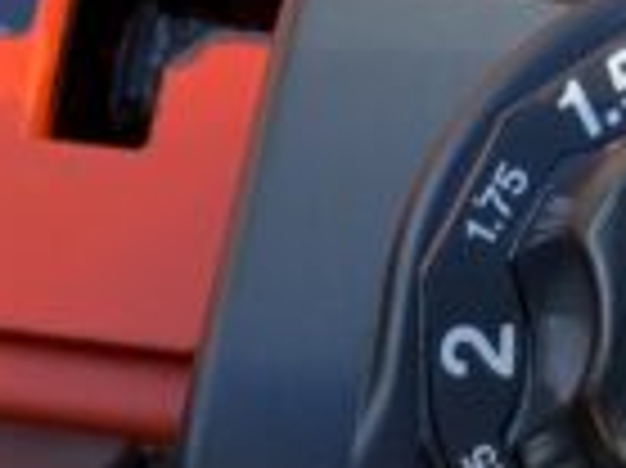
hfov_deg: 14.7
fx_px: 2421
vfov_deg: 10.3
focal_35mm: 134
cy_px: 914
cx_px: 194
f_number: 1.8
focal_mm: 3
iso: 40
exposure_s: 1/122
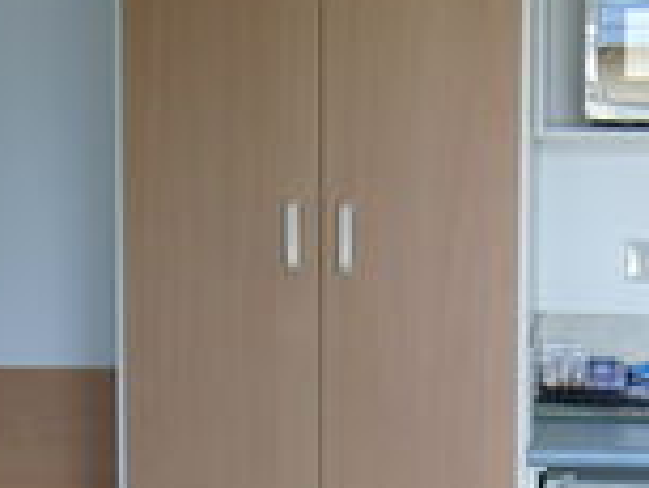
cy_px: 399
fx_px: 2064
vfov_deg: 13.4
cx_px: 547
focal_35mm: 110
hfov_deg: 17.7
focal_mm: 5.8
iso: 100
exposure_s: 1/25
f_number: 2.8
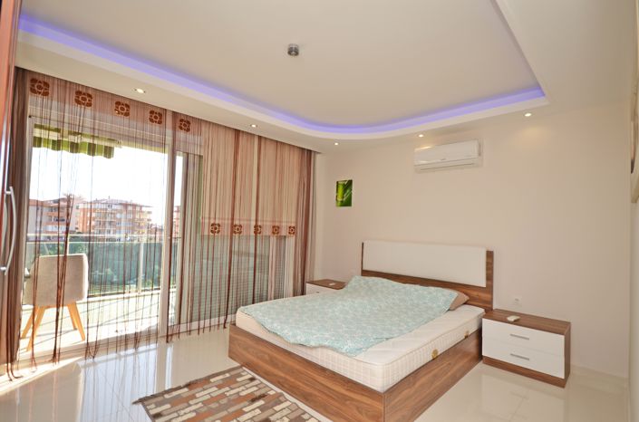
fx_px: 319
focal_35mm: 18
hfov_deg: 90.2
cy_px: 211
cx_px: 320
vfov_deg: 67.1
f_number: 5.6
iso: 125
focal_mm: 12
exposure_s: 1/125
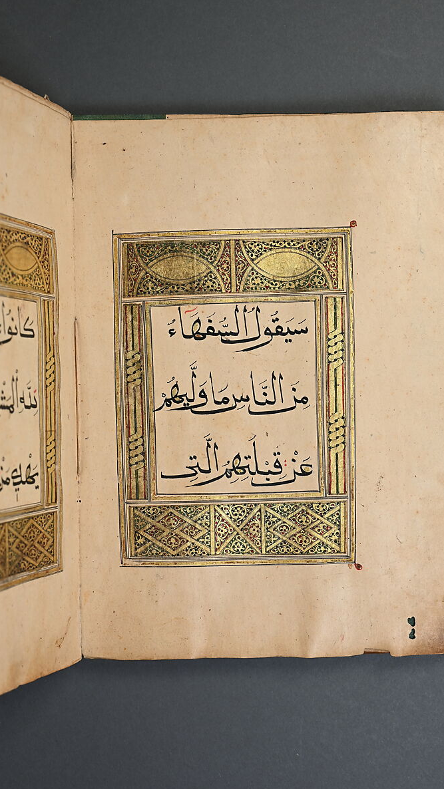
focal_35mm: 53
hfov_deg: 22.6
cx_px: 241
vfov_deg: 39.2
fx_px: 1109
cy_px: 393
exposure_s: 1/100
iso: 250
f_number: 5.6
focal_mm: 50
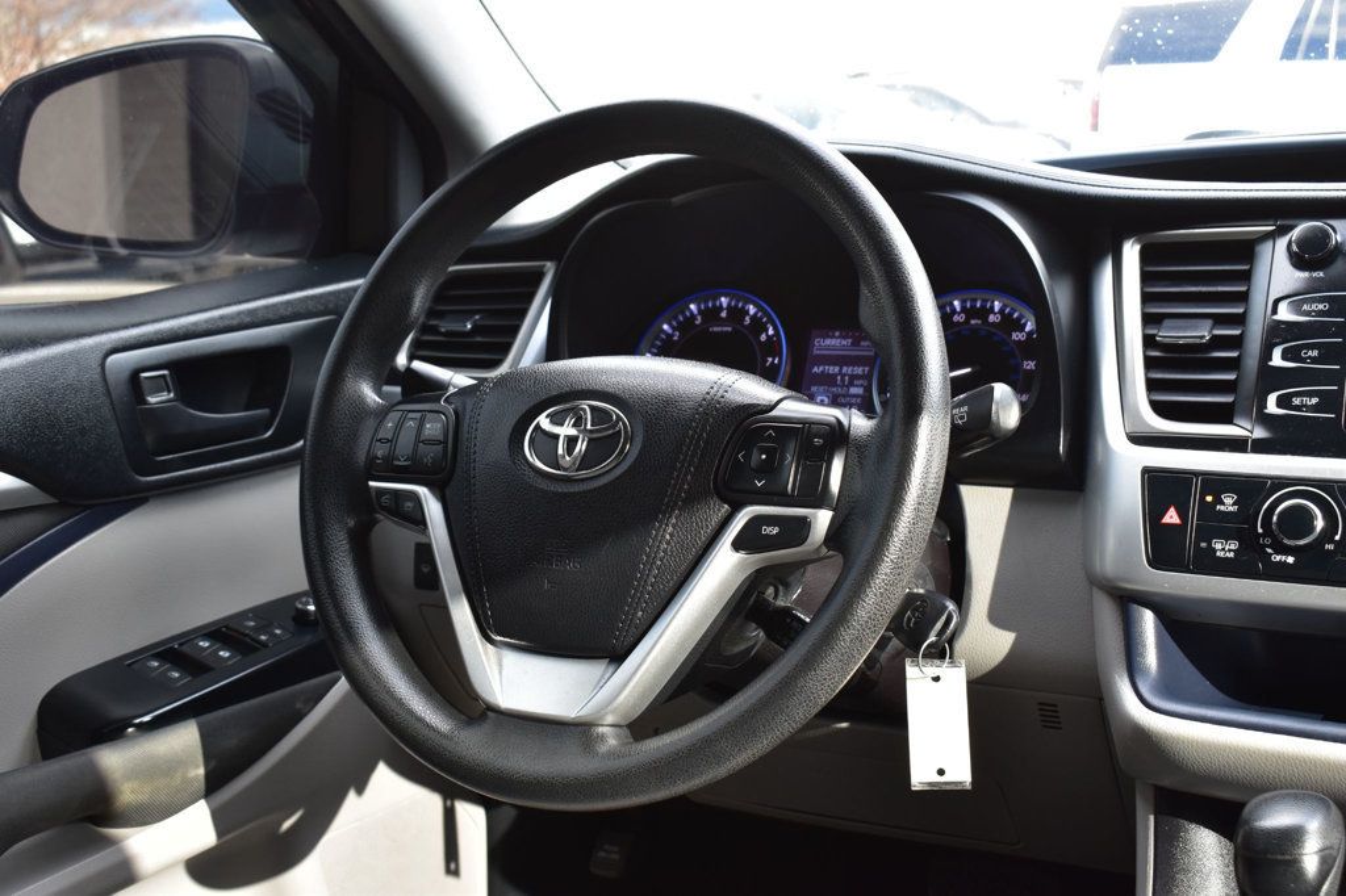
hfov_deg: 43.6
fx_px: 1682
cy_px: 448
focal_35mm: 45
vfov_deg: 29.8
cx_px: 673
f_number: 7.1
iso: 400
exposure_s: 1/40
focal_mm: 30
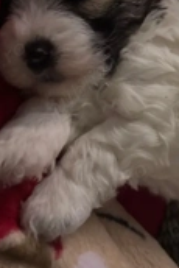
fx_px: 432
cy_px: 98
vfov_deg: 34.3
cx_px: 128
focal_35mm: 58
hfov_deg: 23.3
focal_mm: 6.76
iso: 2000
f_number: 1.78
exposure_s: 1/15
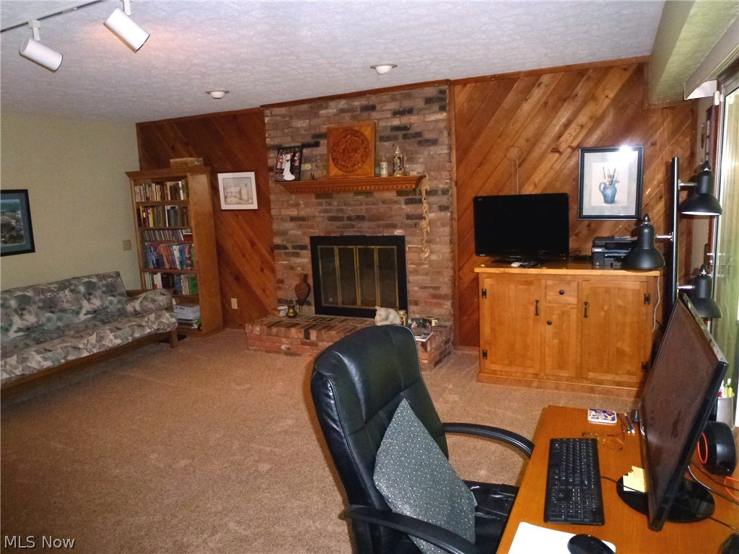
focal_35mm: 24
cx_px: 370
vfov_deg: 56.8
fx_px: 512
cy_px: 277
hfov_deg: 71.6
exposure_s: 1/60
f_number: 3.3
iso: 500
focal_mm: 4.3
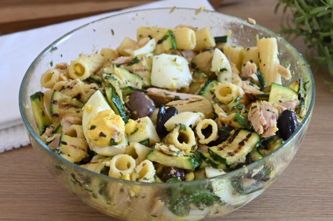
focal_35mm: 75
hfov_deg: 27.0
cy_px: 110
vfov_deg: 18.2
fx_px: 693
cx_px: 166
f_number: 7.1
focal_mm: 50
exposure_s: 1/40
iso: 640
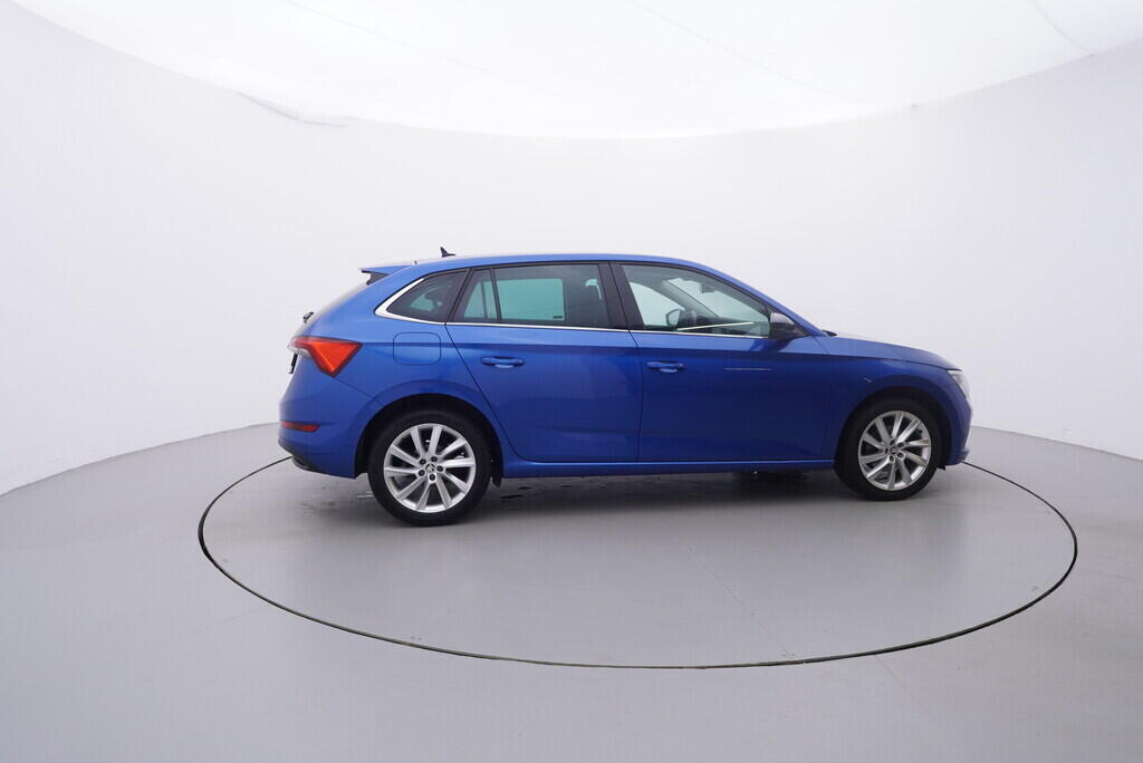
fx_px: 715
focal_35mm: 22
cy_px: 382
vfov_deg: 56.2
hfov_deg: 77.3
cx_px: 572
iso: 200
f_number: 5
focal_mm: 15
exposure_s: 1/80
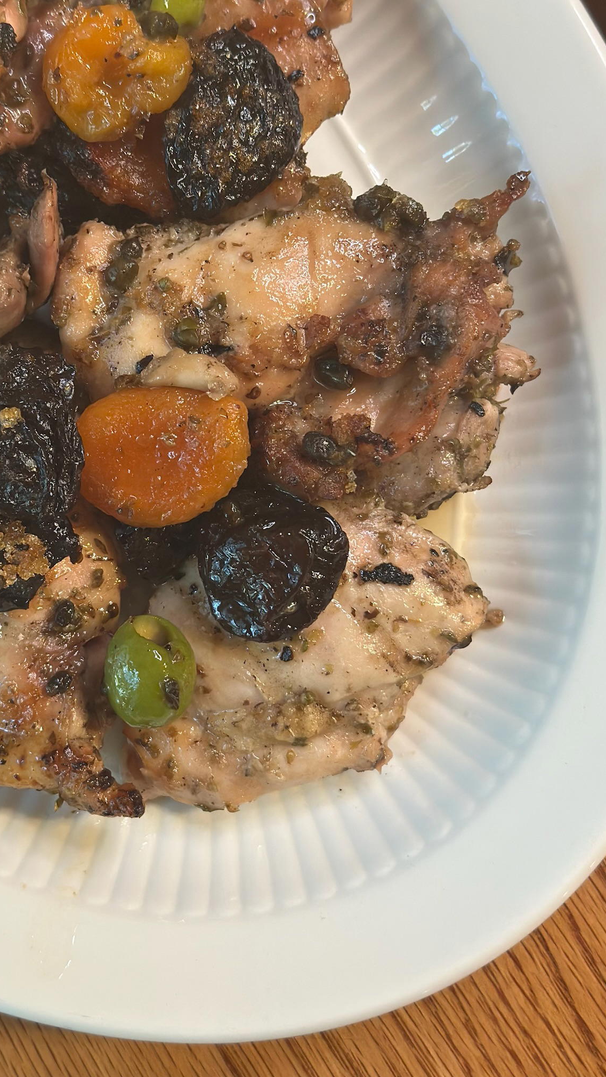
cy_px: 533
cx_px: 225
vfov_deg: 39.2
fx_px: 1514
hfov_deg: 22.6
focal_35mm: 53
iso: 320
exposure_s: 1/60
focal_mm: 6.86
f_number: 1.78
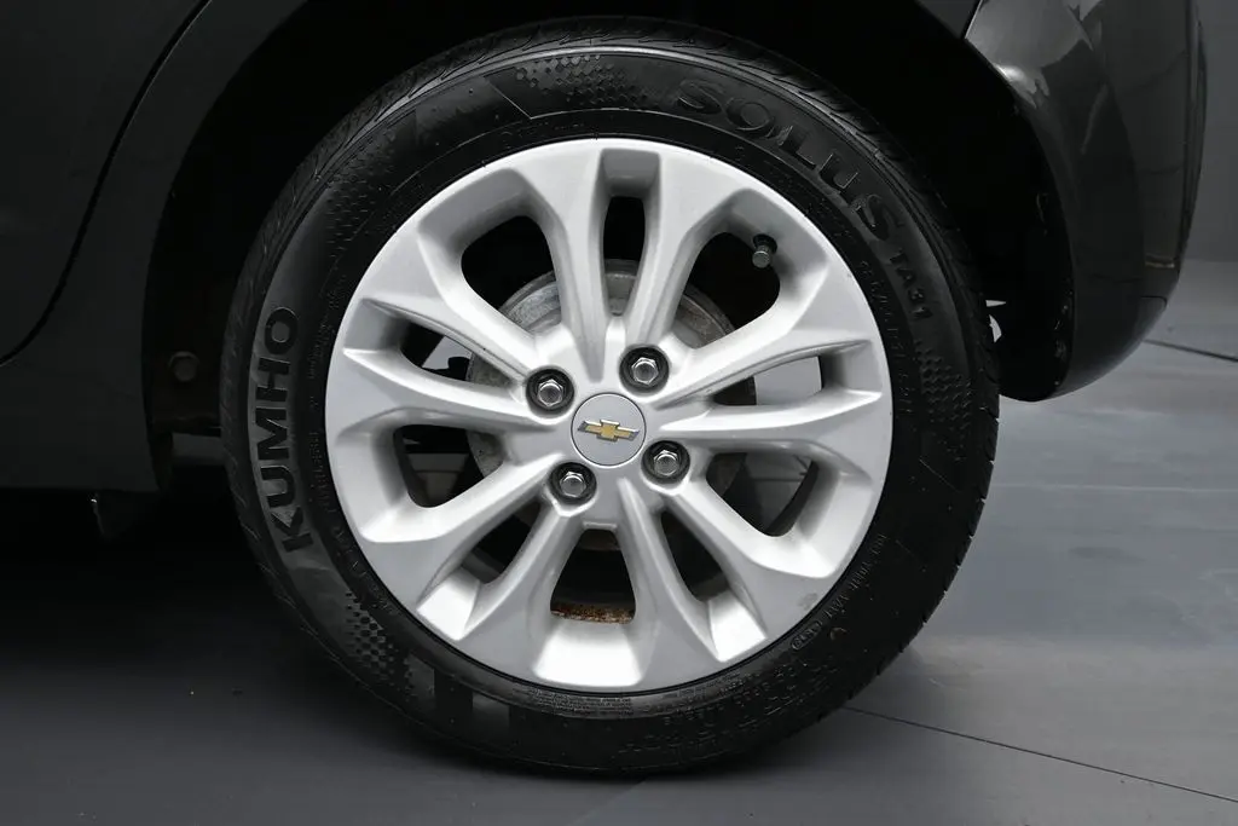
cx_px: 619
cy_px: 413
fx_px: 1290
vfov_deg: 35.5
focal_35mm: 38
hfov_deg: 51.3
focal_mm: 25
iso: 400
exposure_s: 1/125
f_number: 4.2
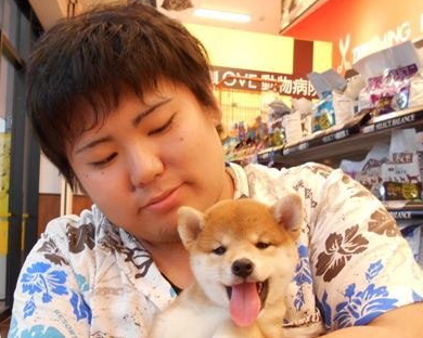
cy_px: 216
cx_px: 149
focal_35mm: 39
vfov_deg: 37.9
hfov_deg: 46.3
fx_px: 488
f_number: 3.2
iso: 200
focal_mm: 4.6
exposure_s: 1/30
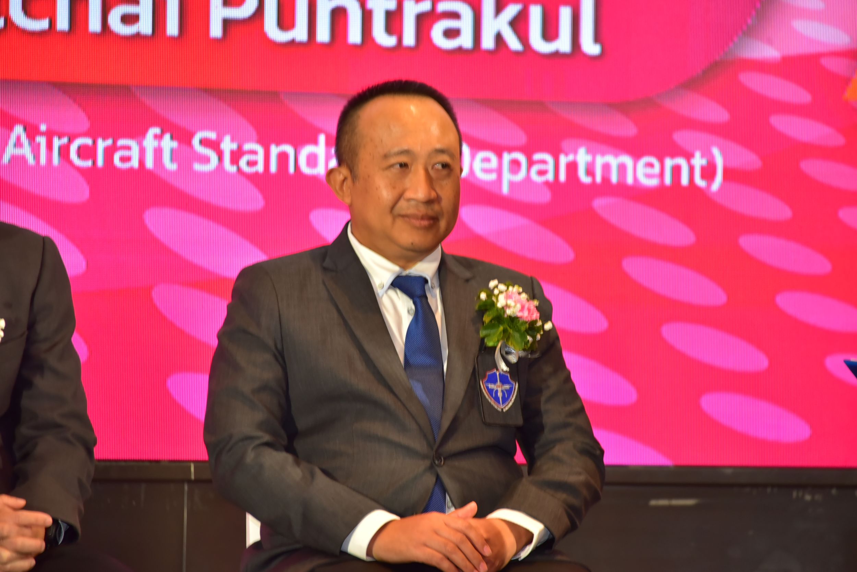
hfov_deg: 6.9
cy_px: 286
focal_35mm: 300
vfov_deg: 4.6
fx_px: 7144
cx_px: 428
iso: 1600
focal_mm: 300
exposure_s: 1/100
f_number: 6.3
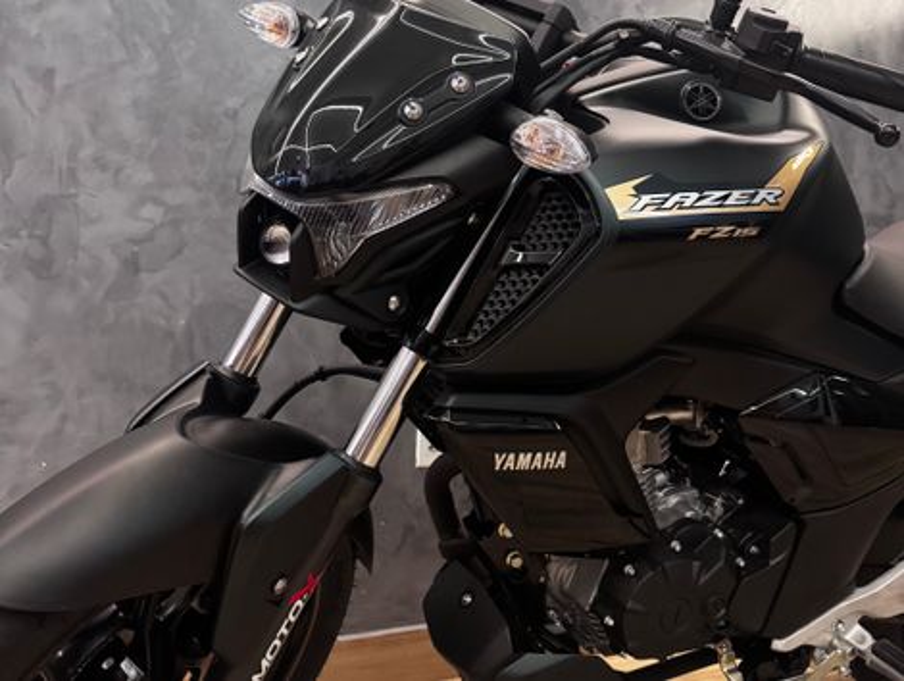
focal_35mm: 24
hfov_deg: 71.5
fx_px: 628
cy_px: 340
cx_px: 452
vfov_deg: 56.9
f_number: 1.78
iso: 1000
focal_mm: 6.76
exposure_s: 1/40
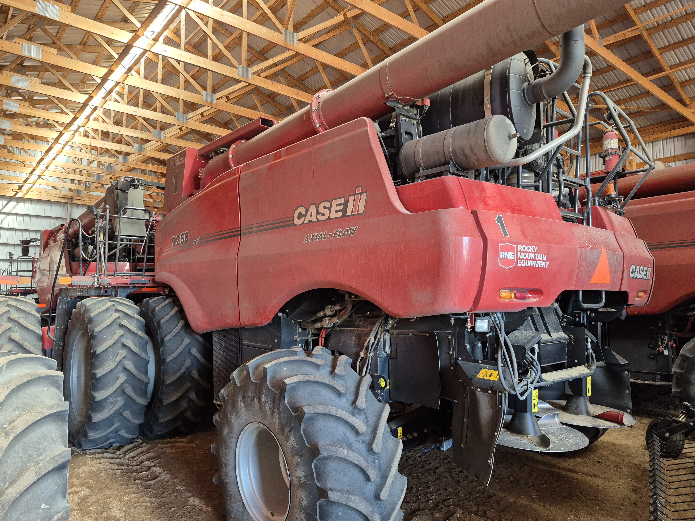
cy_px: 260
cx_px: 348
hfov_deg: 73.9
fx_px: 462
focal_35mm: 23
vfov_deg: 58.9
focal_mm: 5.4
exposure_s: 1/120
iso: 500
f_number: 1.8
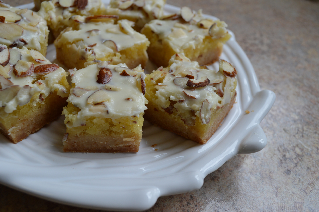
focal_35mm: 36
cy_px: 106
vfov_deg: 36.8
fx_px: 319
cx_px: 160
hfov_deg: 53.2
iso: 100
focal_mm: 24
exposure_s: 1/125
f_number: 5.6
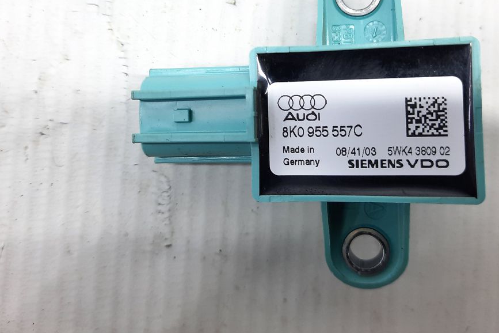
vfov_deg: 36.1
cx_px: 249
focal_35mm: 36
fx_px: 499
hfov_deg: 53.1
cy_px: 88
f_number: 2
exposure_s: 1/50
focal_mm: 4.6
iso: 100
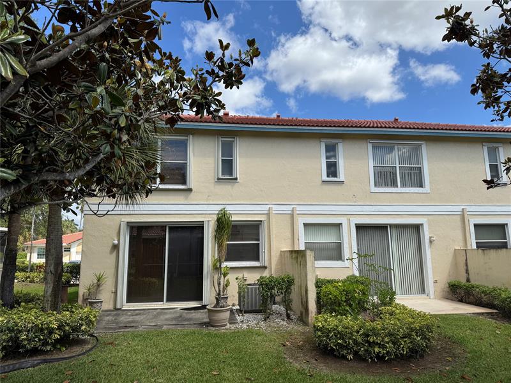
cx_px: 256
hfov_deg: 71.6
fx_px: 354
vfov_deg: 56.8
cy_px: 192
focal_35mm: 24
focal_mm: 6.76
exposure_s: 1/4049
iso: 80
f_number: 1.78
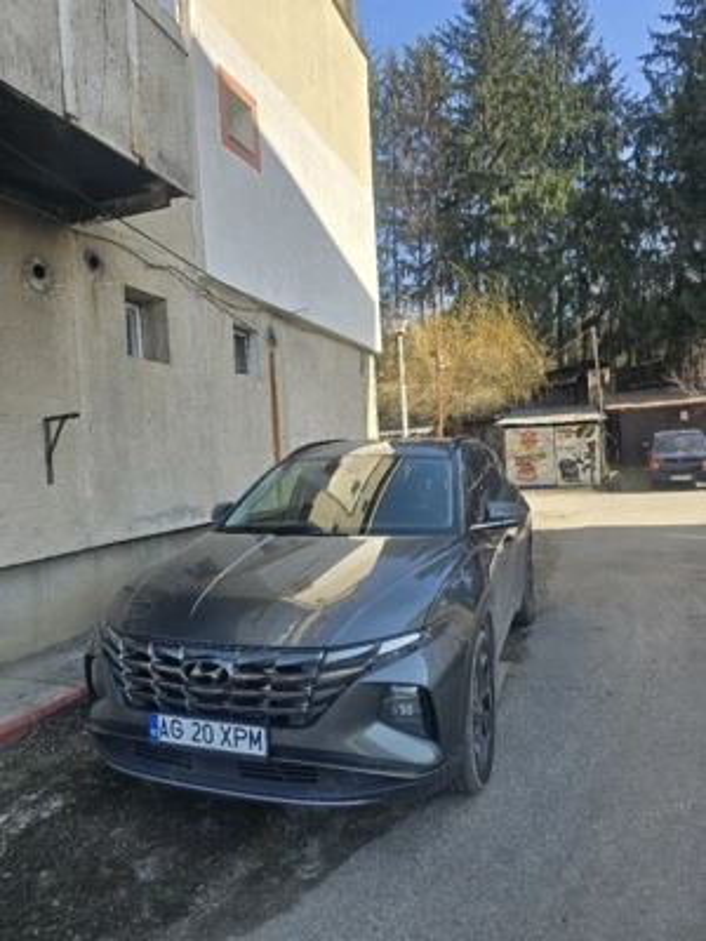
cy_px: 470
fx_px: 625
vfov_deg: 73.9
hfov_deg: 58.9
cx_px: 353
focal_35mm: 23
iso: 12
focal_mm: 6.3
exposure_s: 1/625
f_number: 1.7
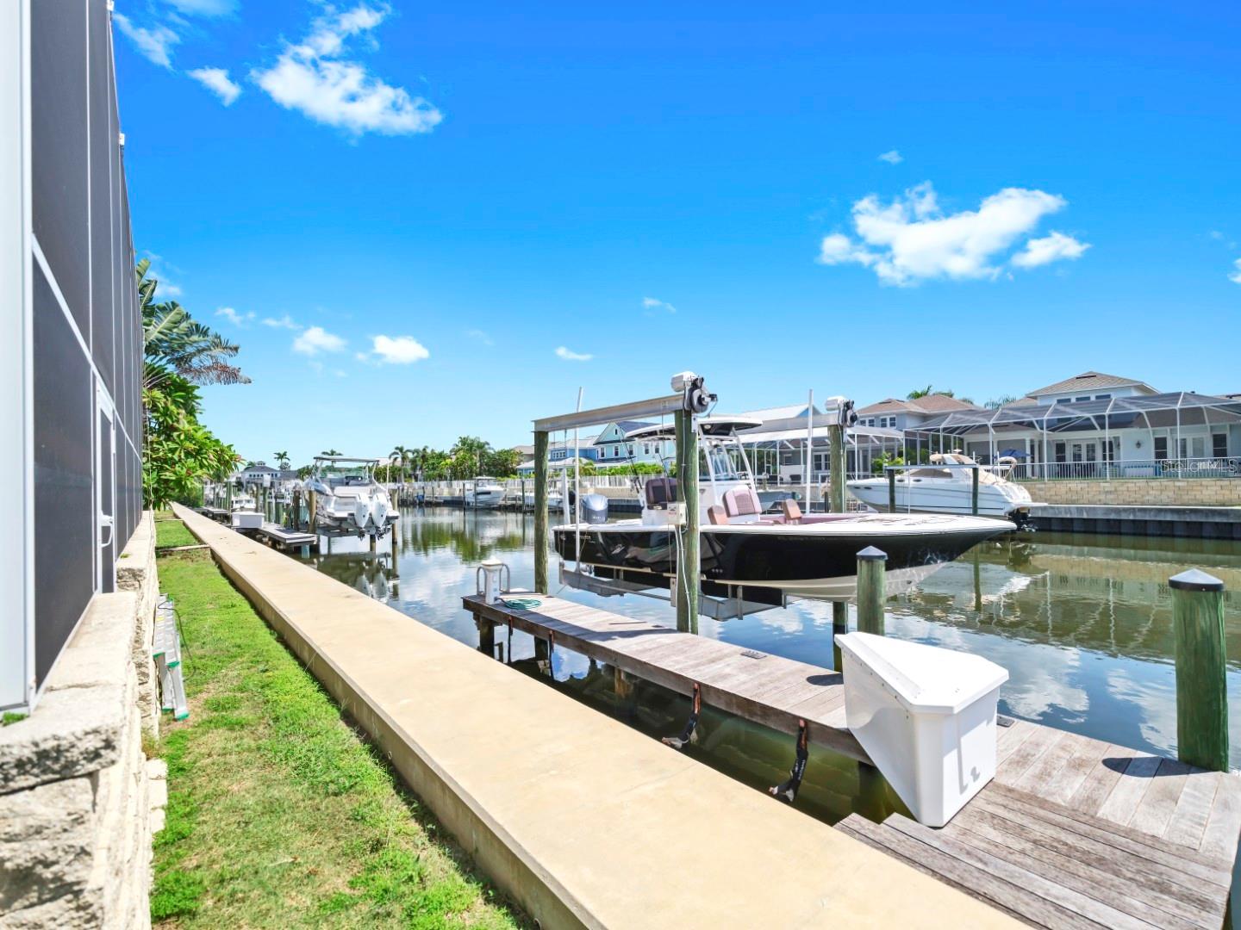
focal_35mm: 16
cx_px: 620
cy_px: 465
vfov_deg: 78.1
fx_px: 574
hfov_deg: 94.5
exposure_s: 1/4000
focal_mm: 20
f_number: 4
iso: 640
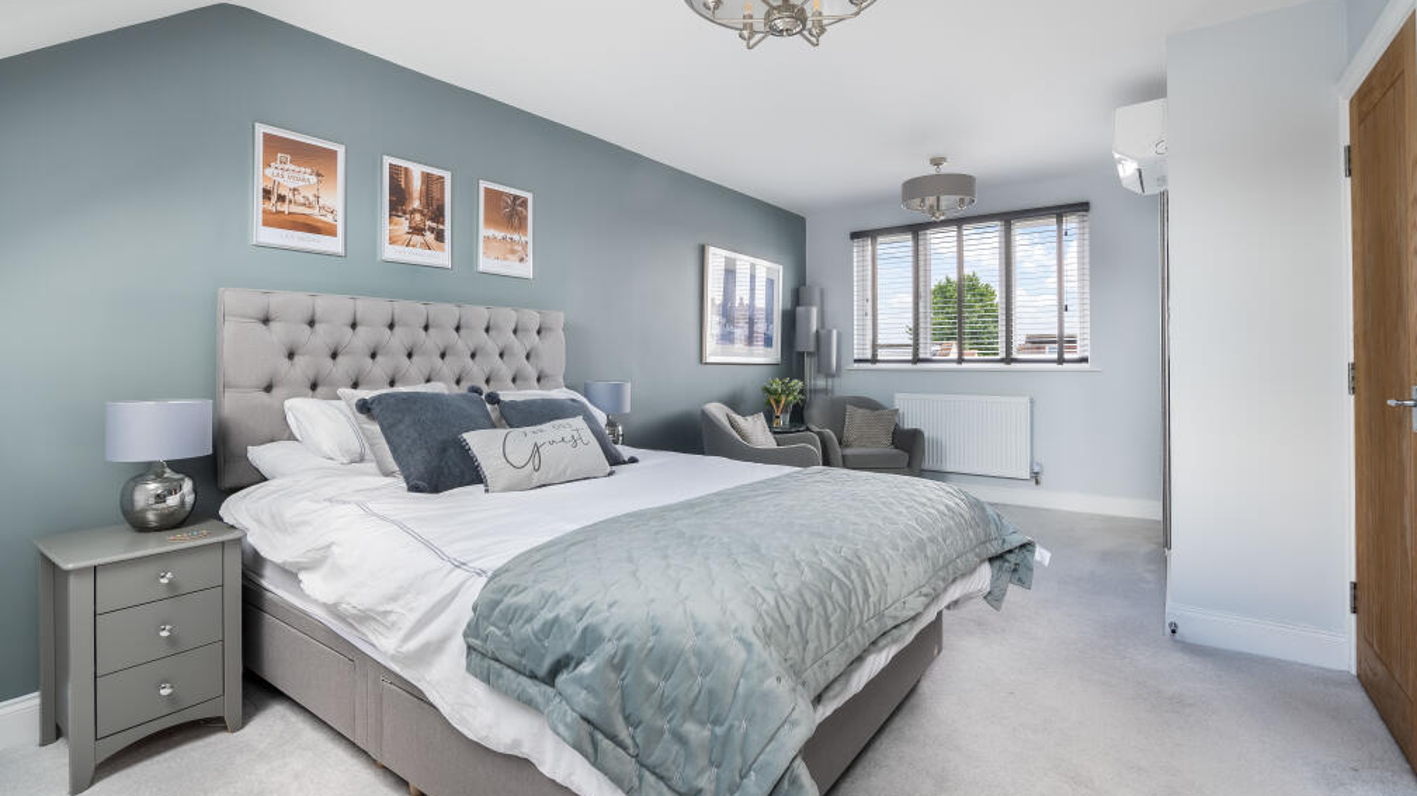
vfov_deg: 63.7
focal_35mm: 17
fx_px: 639
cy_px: 350
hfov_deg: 95.9
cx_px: 708
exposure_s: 1/3
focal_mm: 16
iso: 400
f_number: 9
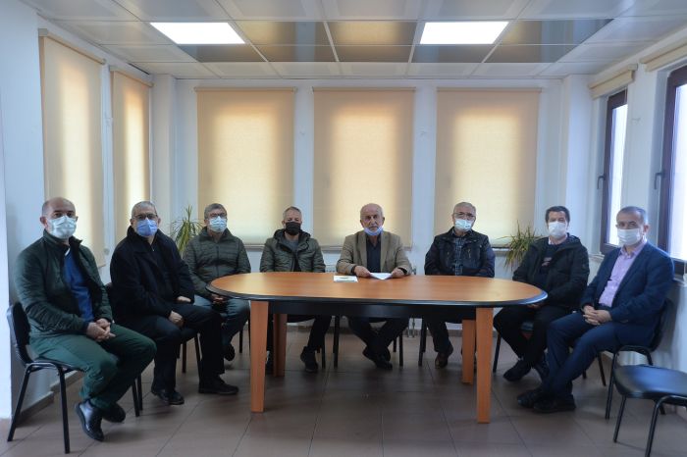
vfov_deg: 35.0
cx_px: 344
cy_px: 228
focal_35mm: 38
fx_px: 725
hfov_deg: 50.7
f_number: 7.1
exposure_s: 1/200
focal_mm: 38
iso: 1250
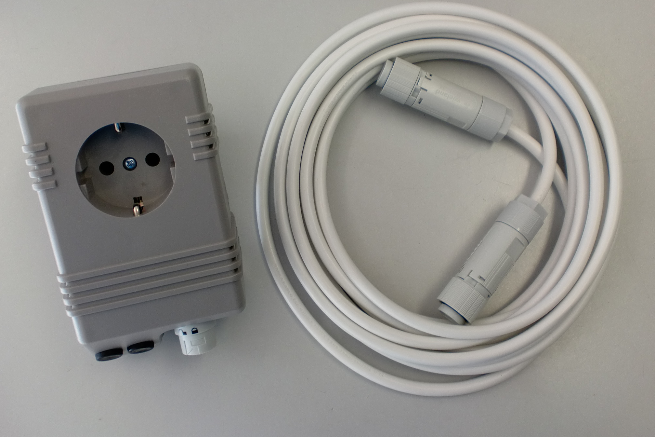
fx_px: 673
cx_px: 329
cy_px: 204
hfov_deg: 51.9
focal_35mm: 37
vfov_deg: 35.9
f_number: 3.1
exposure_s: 1/60
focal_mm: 6.3
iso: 64
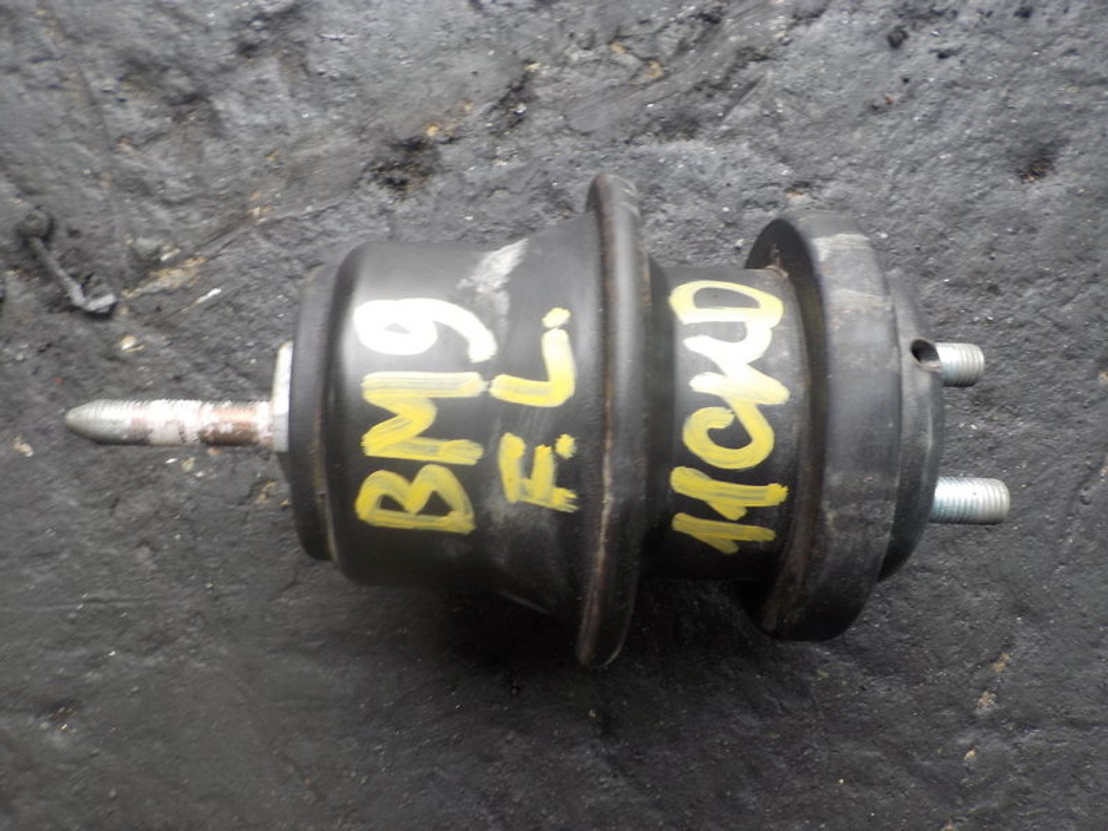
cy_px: 416
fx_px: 960
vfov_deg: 46.8
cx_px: 554
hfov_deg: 60.0
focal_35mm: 30
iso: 125
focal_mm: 4.1
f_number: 3.3
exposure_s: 1/50
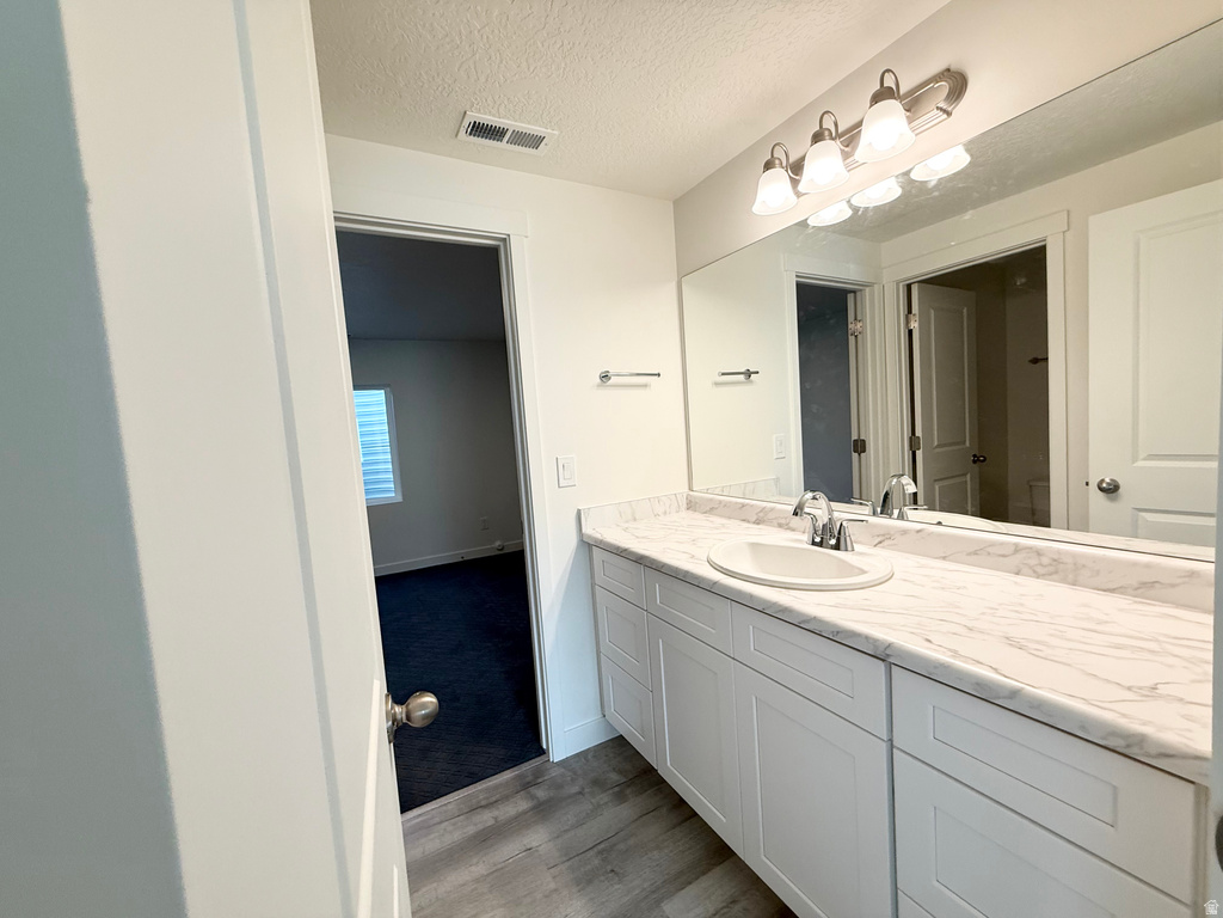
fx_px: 495
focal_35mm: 14
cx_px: 612
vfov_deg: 85.7
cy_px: 459
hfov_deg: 102.1
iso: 100
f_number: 2.2
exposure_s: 1/120
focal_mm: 2.22
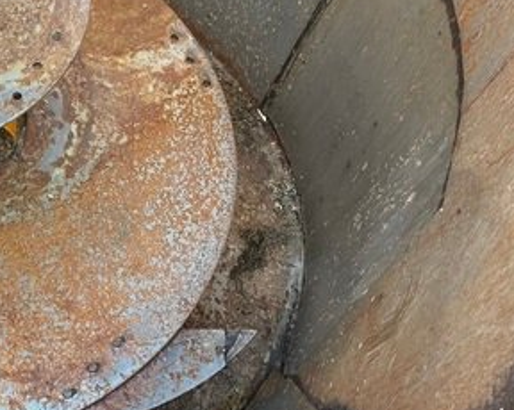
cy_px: 140
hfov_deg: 28.9
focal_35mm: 61
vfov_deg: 24.8
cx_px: -4
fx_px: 927
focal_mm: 6.76
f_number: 1.78
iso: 80
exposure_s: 1/121
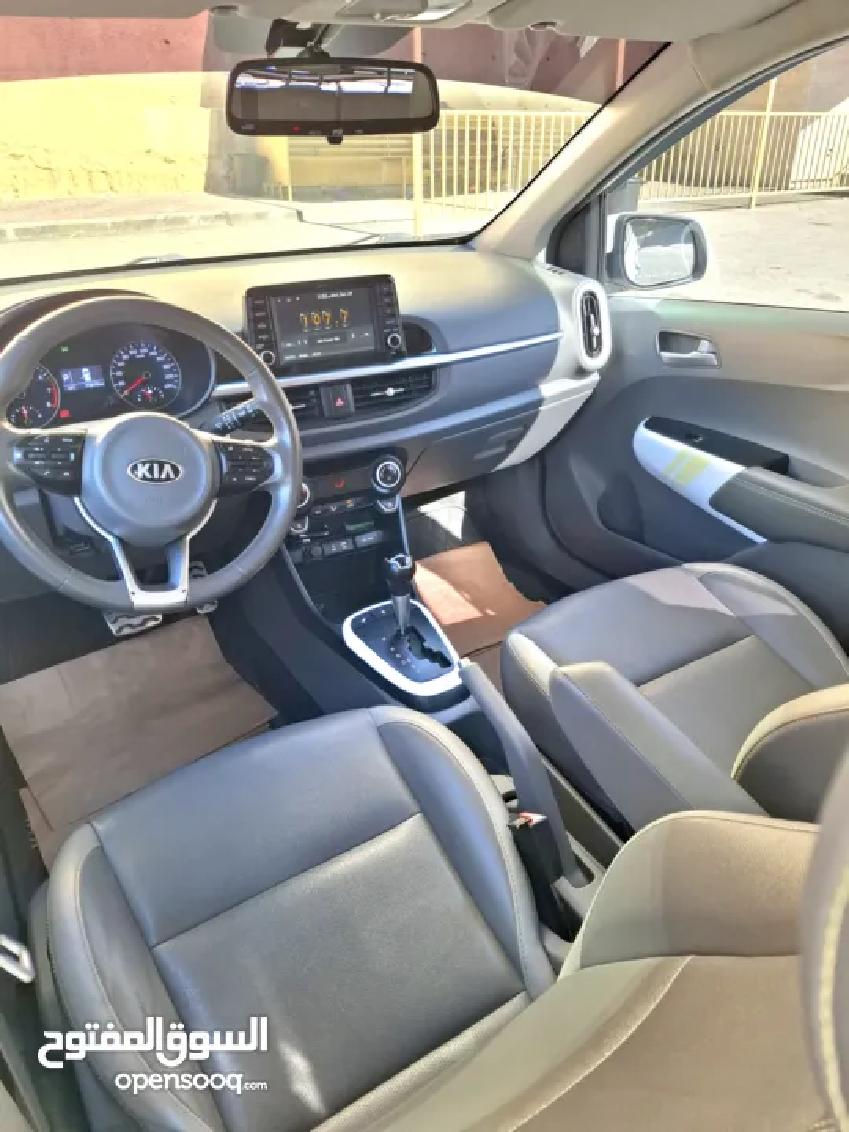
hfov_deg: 58.9
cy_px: 566
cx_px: 424
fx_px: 752
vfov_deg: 73.9
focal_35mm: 23
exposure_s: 1/156
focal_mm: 5.54
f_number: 1.8
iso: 50
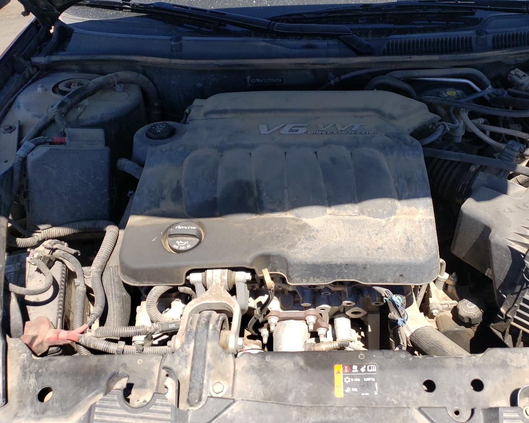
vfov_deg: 43.2
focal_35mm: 34
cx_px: 342
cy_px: 179
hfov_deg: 52.1
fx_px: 532
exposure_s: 1/1667
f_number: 1.5
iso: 50
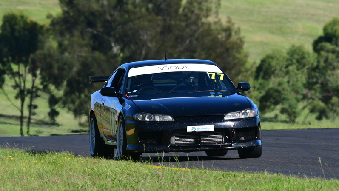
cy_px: 94
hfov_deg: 2.7
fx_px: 7086
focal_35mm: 788
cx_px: 169
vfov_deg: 1.5
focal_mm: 500
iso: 500
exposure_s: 1/640
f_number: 11
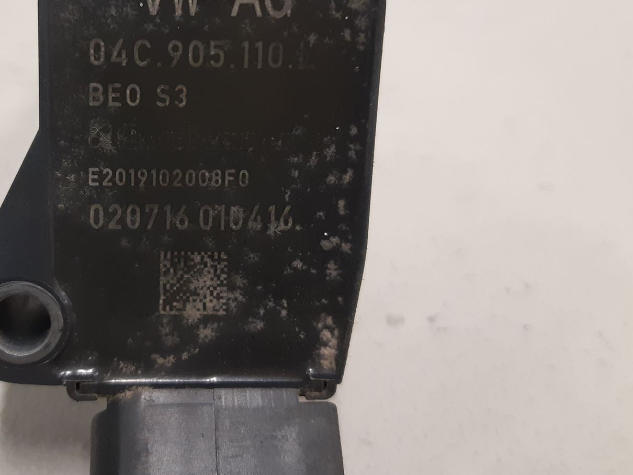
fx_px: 805
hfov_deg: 41.9
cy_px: 180
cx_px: 175
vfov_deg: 32.7
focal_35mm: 44
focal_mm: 3.93
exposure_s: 1/50
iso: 200
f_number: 1.7
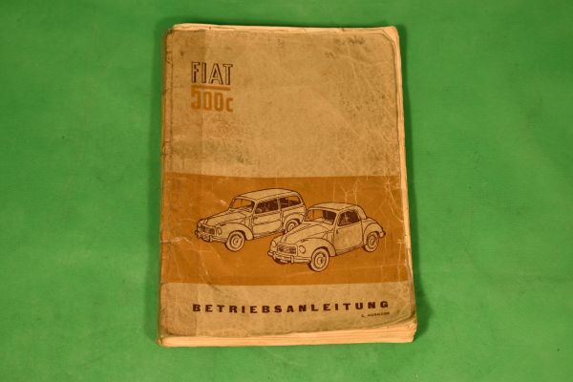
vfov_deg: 18.2
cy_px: 191
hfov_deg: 27.0
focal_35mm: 75
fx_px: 1194
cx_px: 286
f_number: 6.3
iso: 100
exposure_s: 1/125
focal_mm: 50
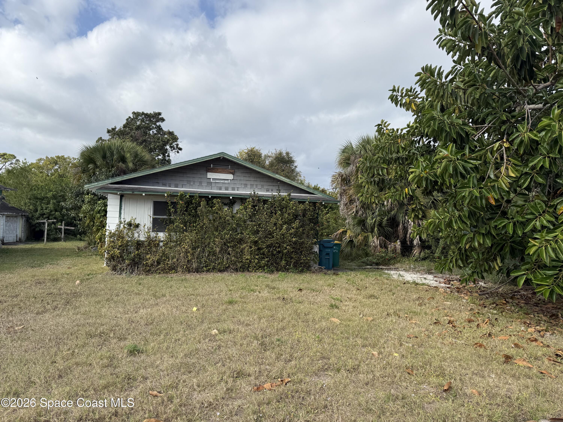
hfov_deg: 71.6
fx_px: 390
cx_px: 282
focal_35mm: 24
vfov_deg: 56.8
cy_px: 211
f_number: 1.78
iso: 80
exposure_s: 1/4167
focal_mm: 6.76
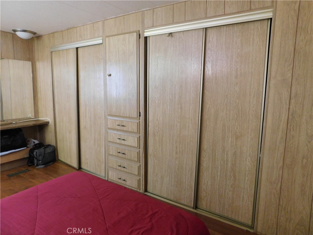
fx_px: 208
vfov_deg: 58.9
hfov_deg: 73.9
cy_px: 118
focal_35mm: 23
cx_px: 156
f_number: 3
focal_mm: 4
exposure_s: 1/13
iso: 400
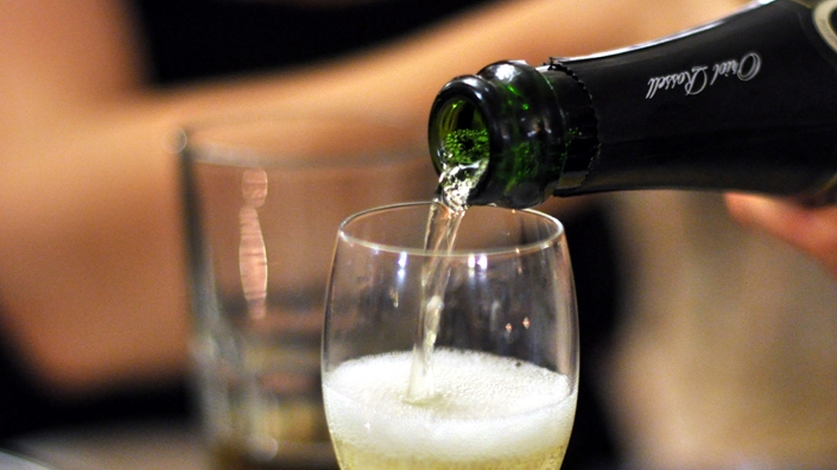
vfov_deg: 11.3
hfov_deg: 20.0
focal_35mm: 107
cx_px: 475
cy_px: 338
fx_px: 2374
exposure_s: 1/80
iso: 1250
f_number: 1.4
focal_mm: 50
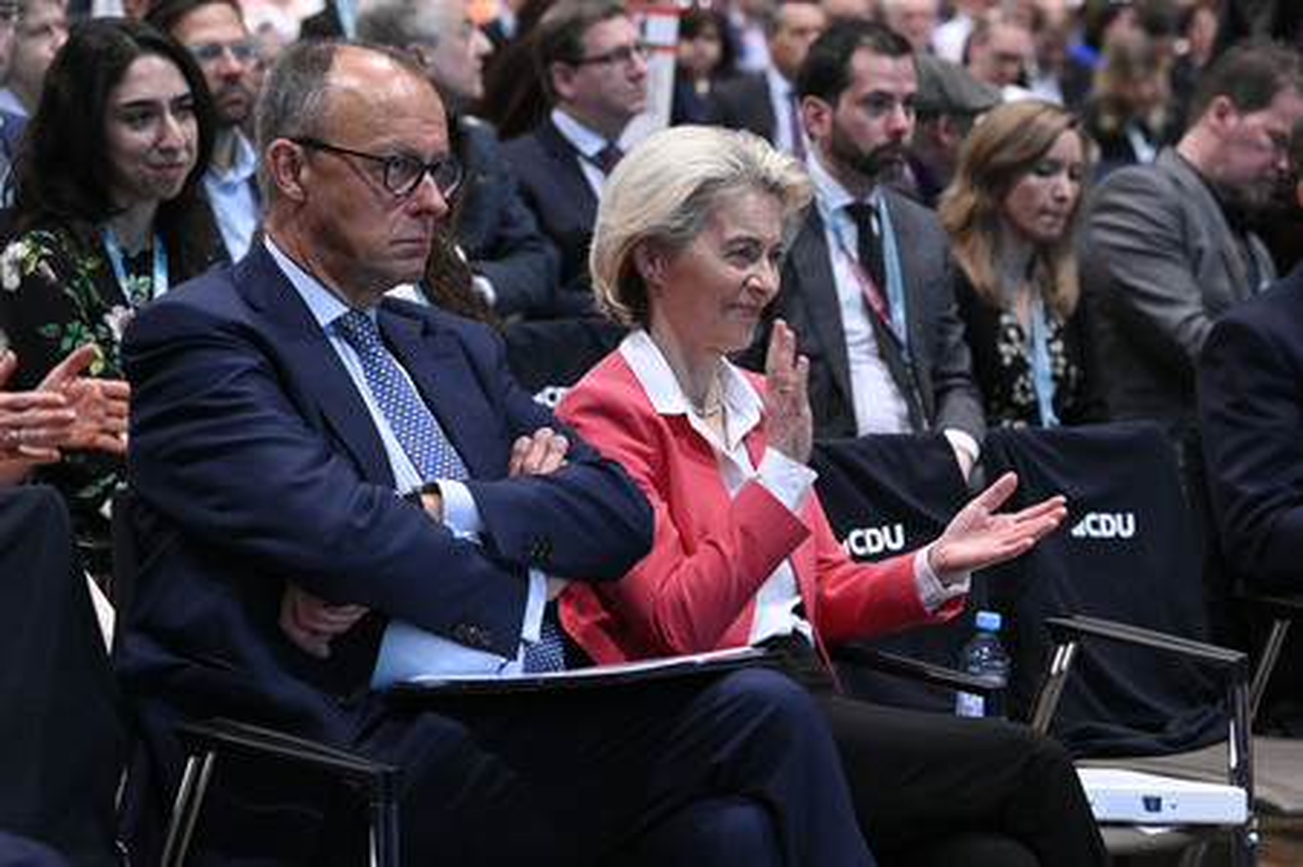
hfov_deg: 17.1
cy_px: 434
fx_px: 4340
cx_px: 652
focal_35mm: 120
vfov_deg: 11.4
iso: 10000
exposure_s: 1/250
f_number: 5.6
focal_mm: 120
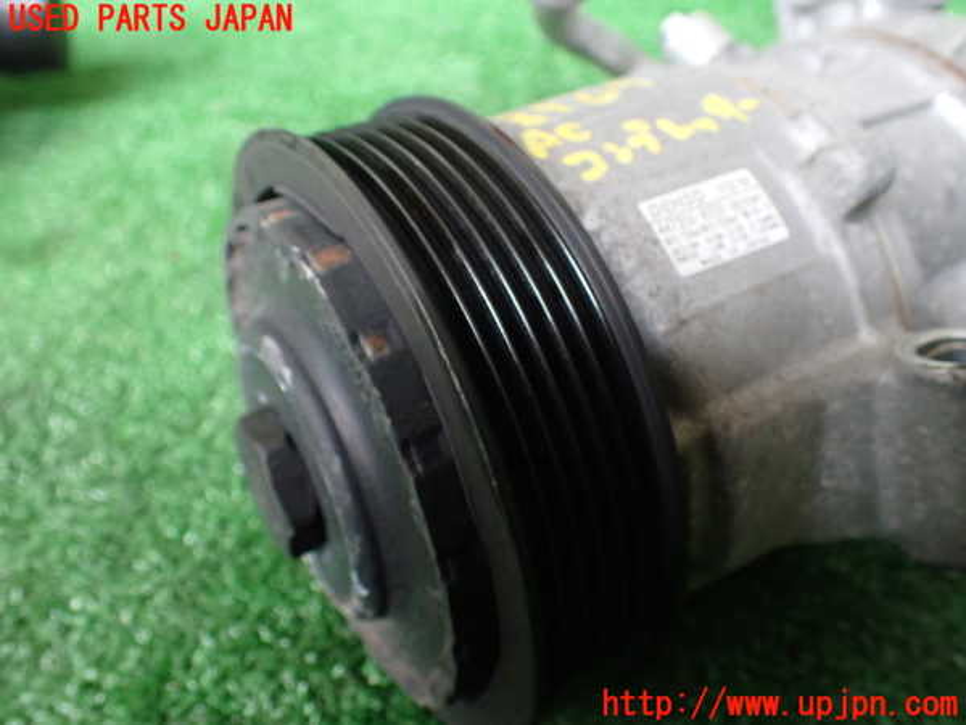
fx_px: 837
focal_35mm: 30
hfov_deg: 60.0
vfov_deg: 46.8
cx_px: 483
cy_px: 362
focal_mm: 5.4
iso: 800
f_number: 2.3
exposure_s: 1/125
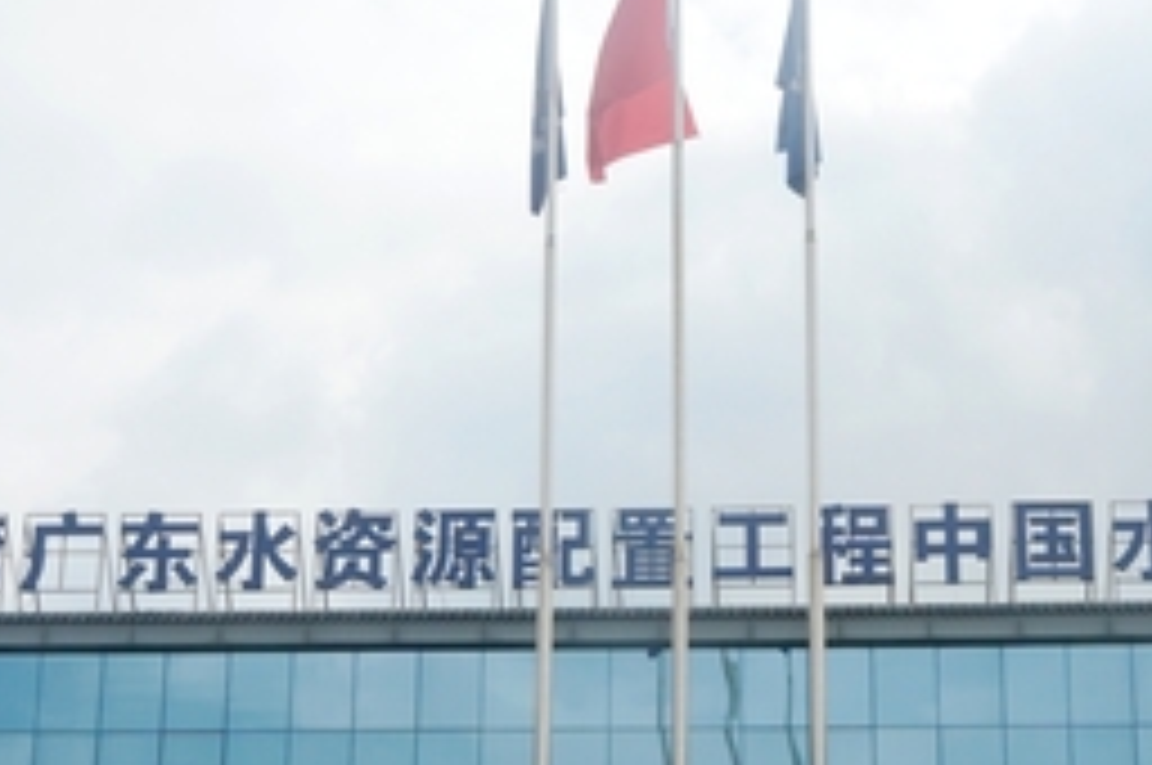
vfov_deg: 22.3
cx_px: 686
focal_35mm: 60
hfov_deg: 33.3
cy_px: 612
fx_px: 1918
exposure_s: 1/800
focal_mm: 28
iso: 800
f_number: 11
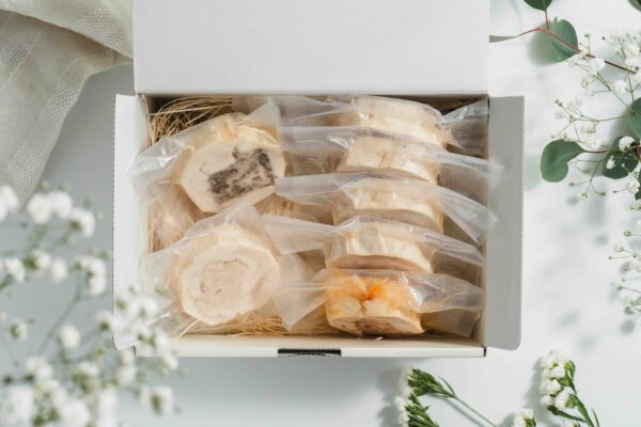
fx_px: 1246
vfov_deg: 19.5
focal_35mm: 70
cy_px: 214
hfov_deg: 28.8
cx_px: 320
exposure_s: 1/80
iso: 2500
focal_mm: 70
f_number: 10
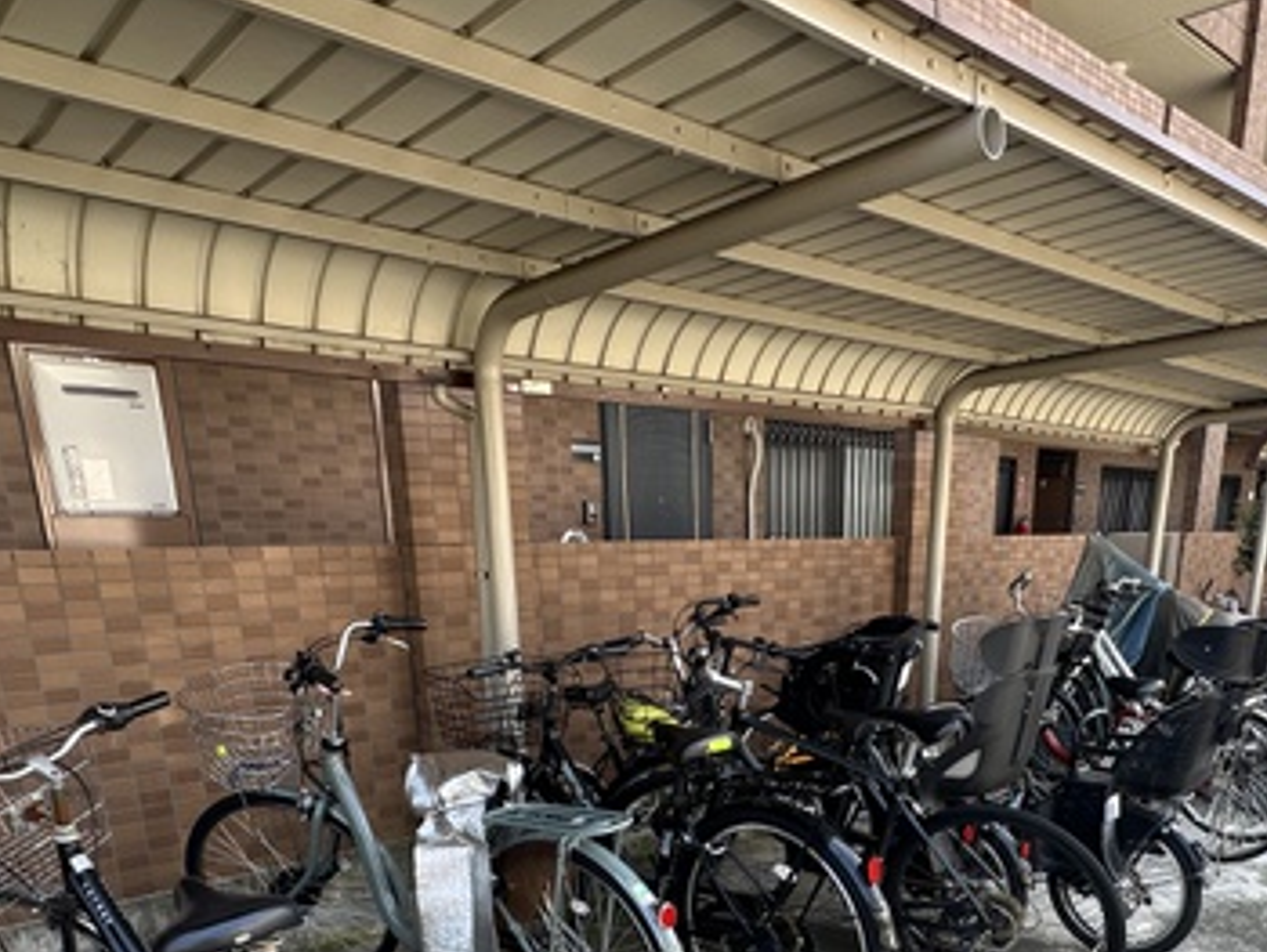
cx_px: 731
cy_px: 860
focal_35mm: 28
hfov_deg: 63.1
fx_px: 1026
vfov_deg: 45.1
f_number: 2.2
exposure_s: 1/123
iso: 40
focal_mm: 2.22
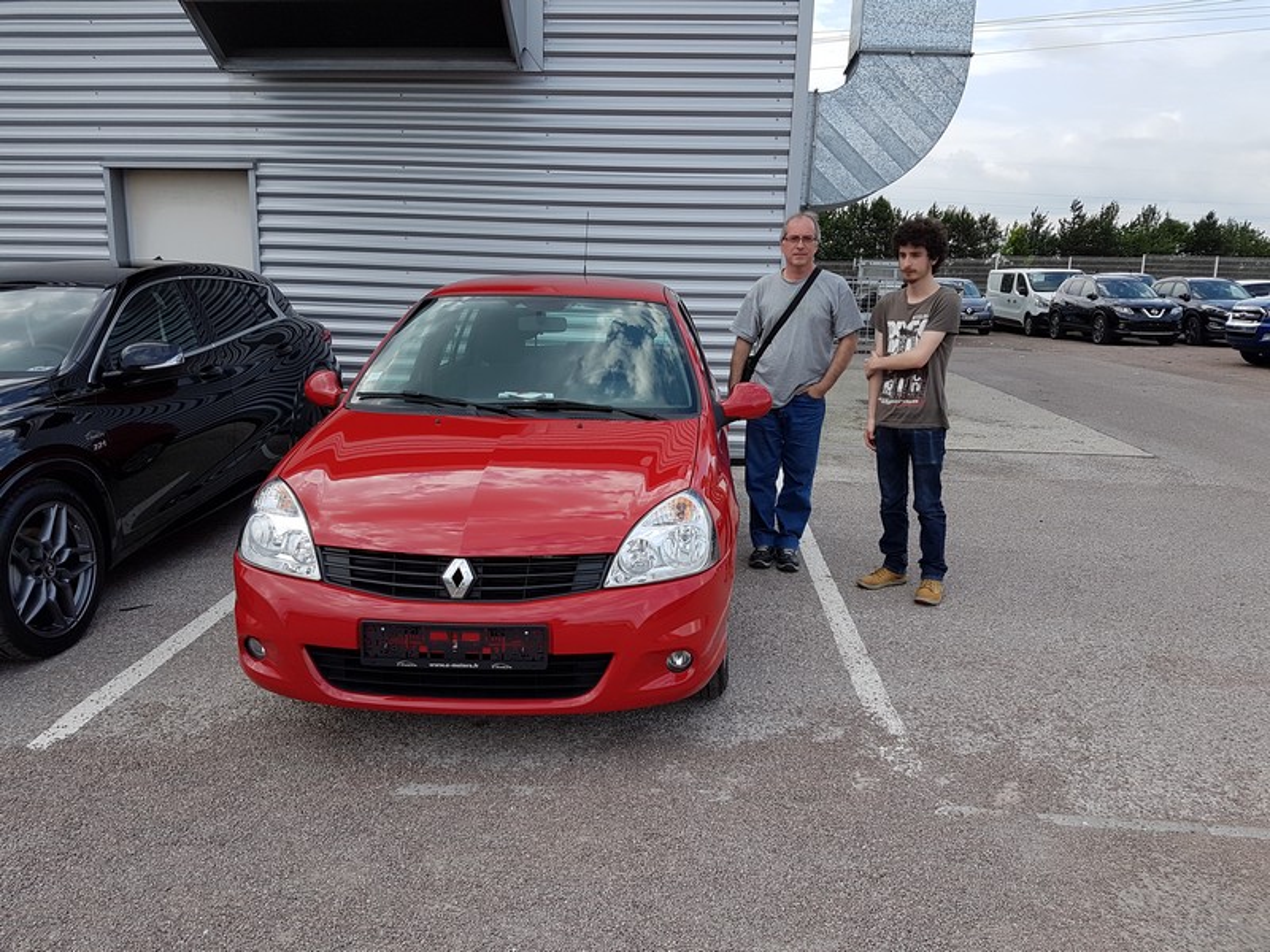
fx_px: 954
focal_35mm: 26
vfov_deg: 53.1
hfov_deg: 67.3
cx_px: 635
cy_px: 476
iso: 40
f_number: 1.7
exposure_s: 1/804
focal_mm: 4.2
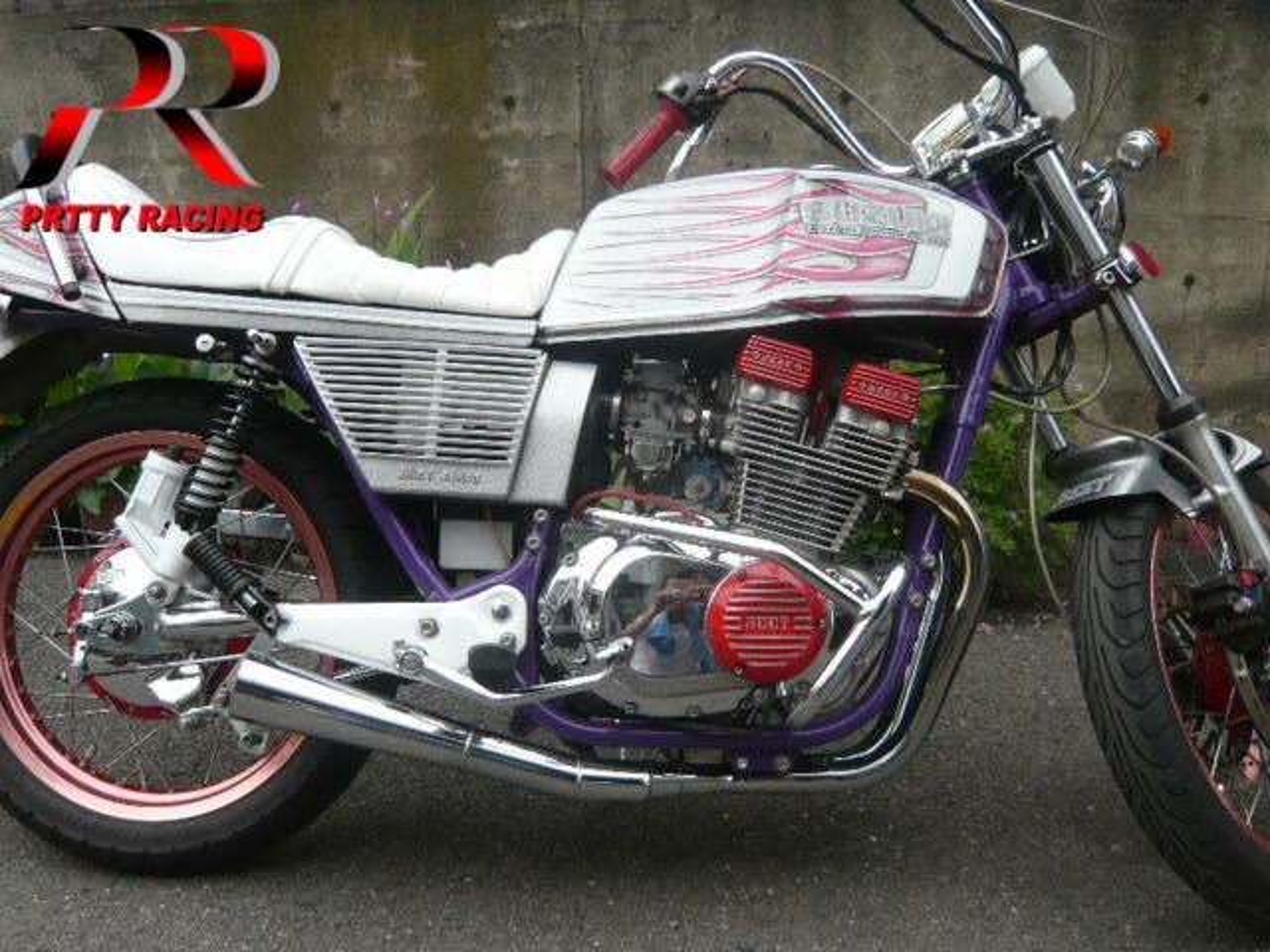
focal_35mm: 30
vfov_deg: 46.8
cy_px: 476
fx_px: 1101
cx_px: 635
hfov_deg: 60.0
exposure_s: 1/500
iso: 100
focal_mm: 4.6
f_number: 2.8
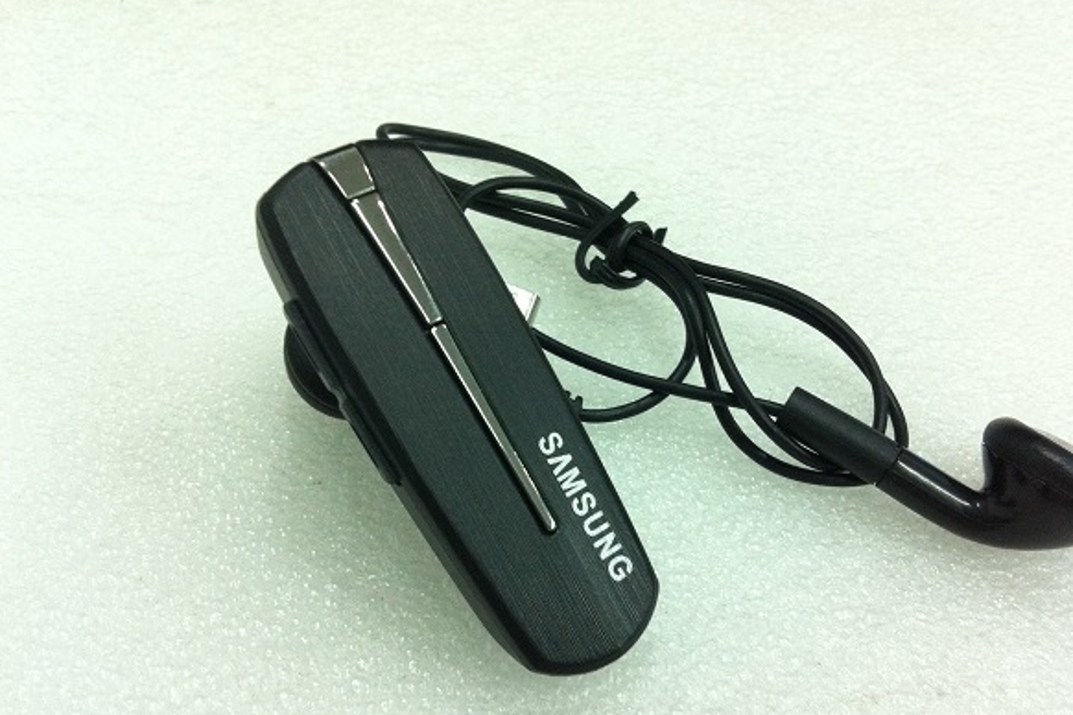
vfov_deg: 33.3
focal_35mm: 40
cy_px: 415
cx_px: 570
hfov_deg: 48.4
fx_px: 1192
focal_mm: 3.85
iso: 125
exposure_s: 1/17
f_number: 2.8
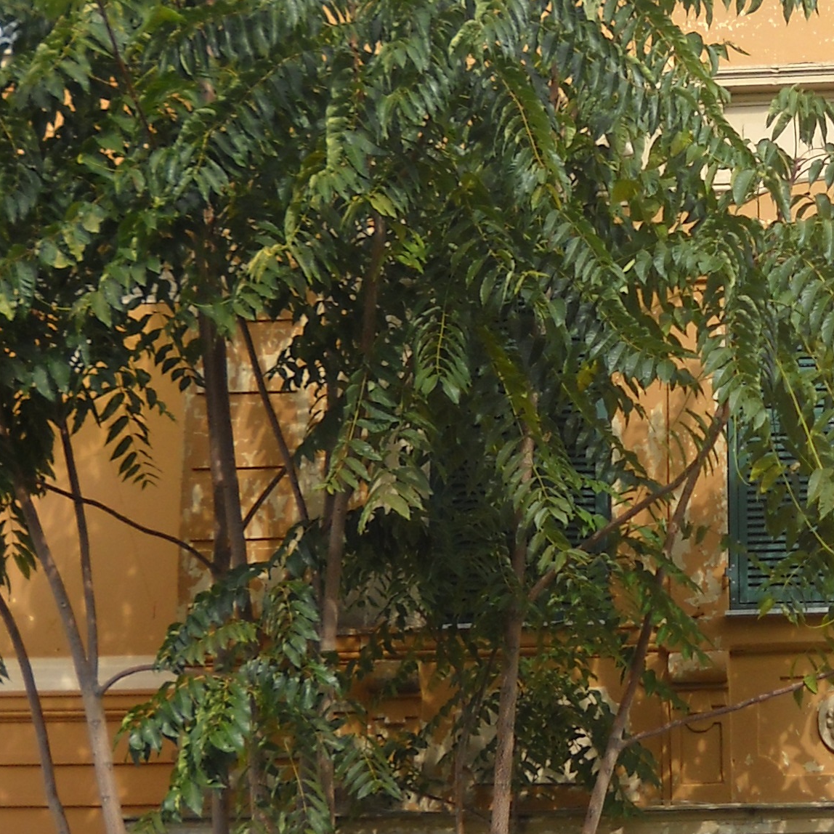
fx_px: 2808
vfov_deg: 16.9
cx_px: 816
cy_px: 360
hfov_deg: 16.6
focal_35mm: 103
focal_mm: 6.72
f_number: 5.5
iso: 64
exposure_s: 1/168
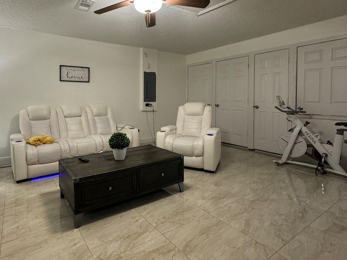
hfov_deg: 80.1
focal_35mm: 20
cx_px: 129
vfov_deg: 65.4
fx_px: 200
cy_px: 105
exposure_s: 1/60
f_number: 2.2
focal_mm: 2.22
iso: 320
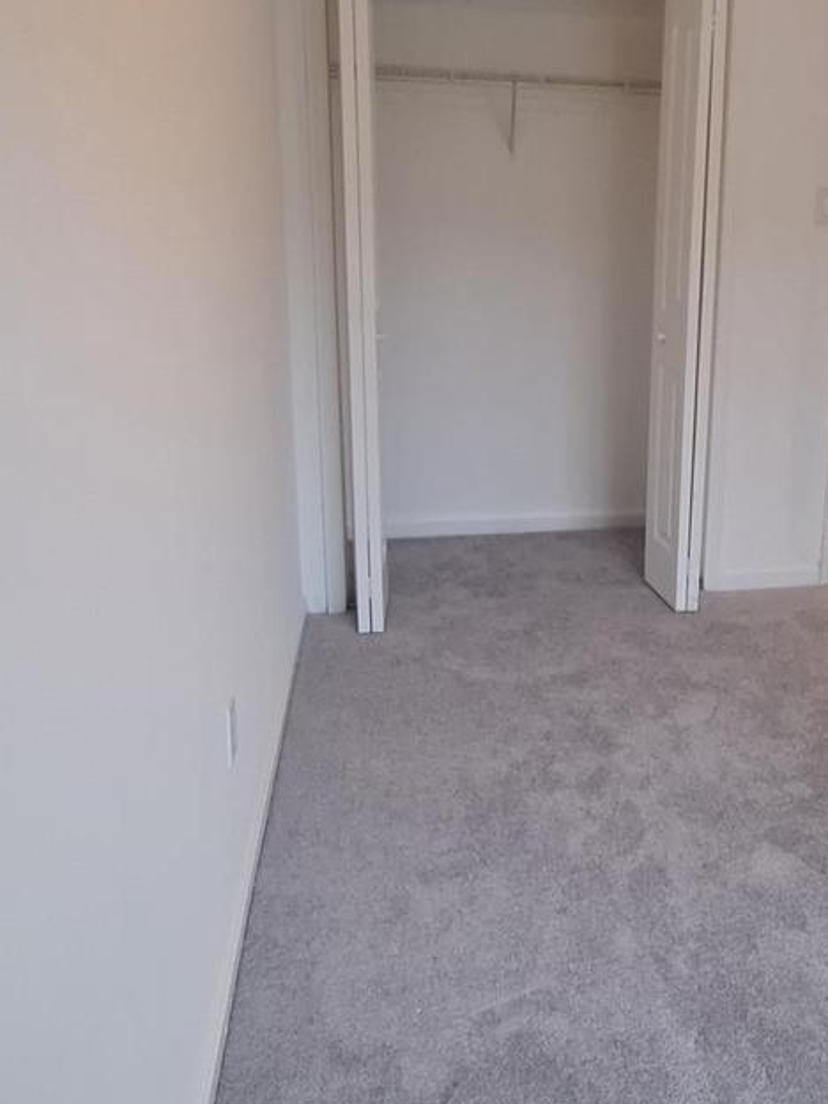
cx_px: 637
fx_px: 1021
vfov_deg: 56.4
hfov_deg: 42.6
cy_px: 448
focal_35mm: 32
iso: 200
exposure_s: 1/50
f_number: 2.2
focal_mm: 1.74
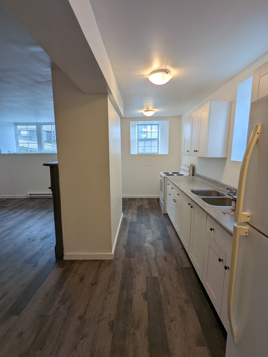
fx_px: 165
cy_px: 178
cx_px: 134
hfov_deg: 78.1
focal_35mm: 16
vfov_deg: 94.5
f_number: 2.2
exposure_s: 1/112
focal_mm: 2.35
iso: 50
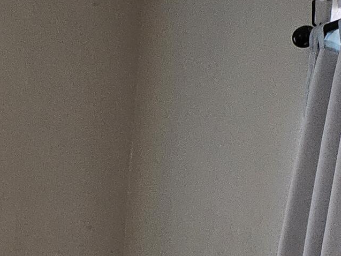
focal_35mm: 113
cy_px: 349
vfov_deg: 12.6
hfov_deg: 13.9
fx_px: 1113
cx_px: -398
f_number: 1.8
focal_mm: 5
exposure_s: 1/60
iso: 640
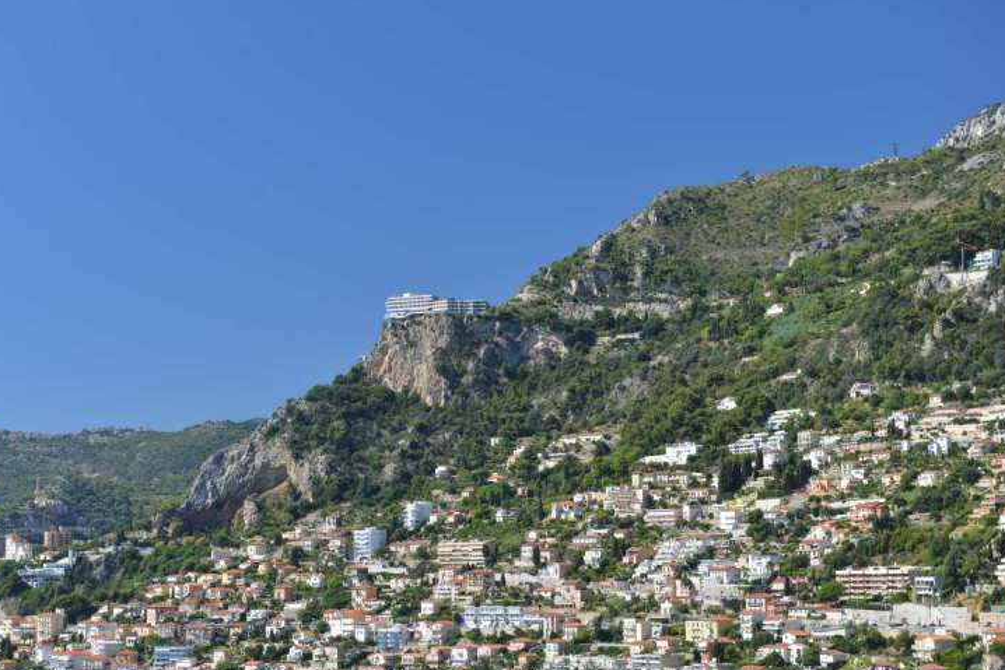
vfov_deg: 17.5
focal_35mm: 78
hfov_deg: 26.0
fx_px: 2178
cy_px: 312
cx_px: 452
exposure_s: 1/160
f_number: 6.3
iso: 125
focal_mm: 70
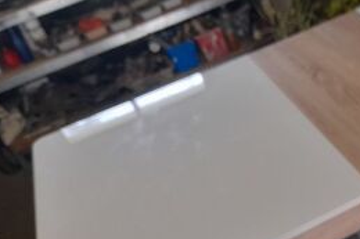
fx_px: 480
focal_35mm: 48
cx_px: 300
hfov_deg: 39.1
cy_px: 149
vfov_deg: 27.9
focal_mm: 4.6
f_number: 2
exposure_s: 1/50
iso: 320
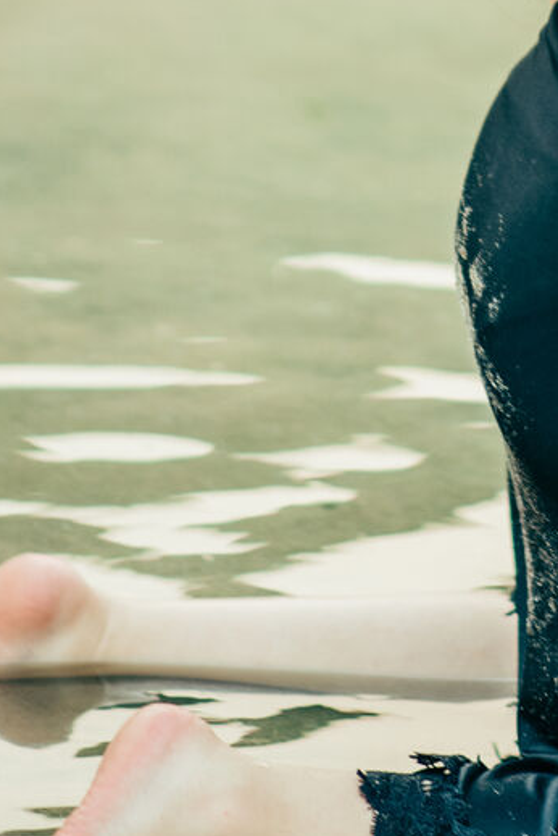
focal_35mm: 295
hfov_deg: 4.7
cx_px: 550
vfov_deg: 6.9
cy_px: -324
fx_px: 6849
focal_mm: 85
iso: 320
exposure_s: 1/200
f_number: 1.8
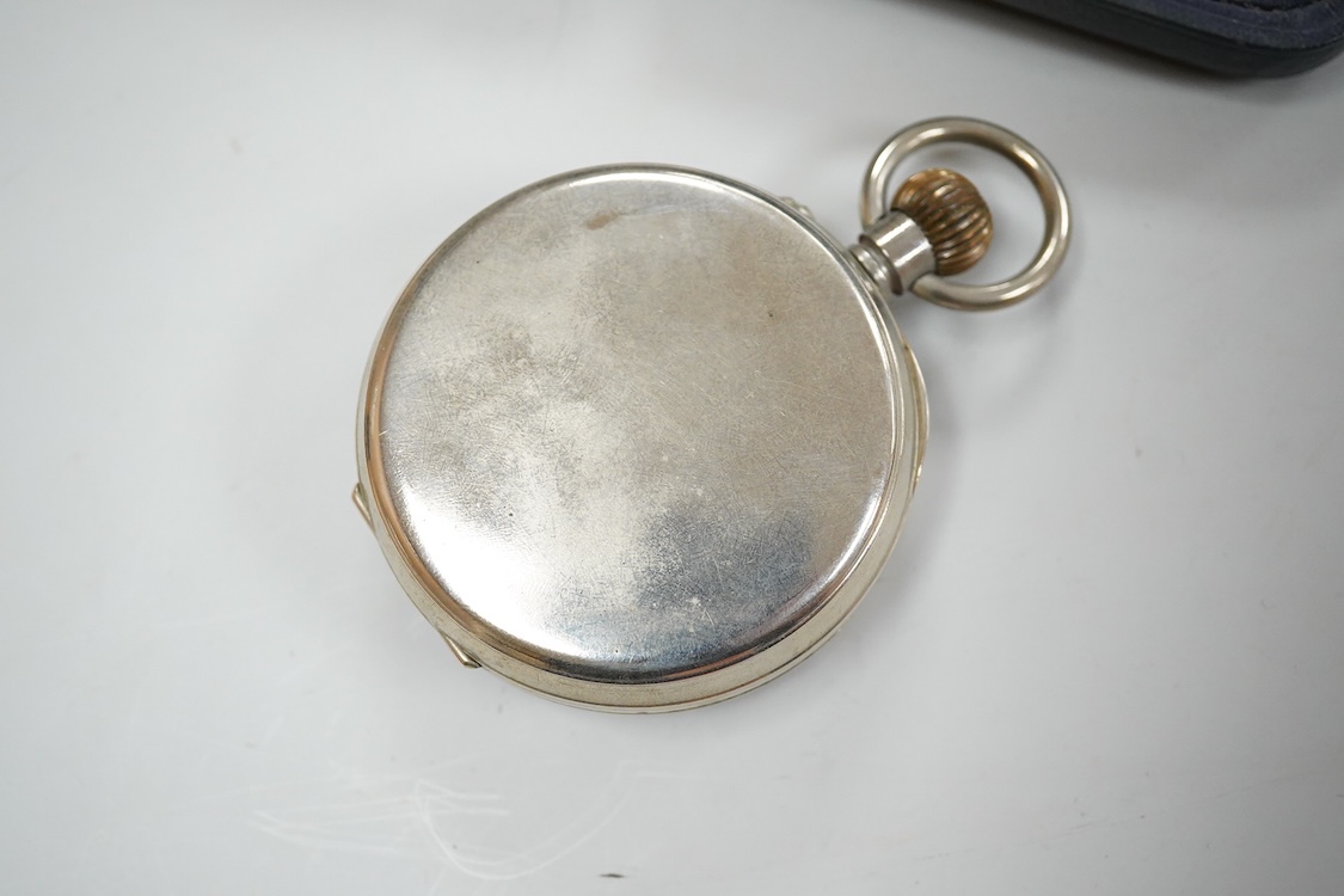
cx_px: 672
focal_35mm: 45
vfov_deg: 29.9
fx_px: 1680
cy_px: 448
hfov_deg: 43.6
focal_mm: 30
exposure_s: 1/400
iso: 3200
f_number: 6.3
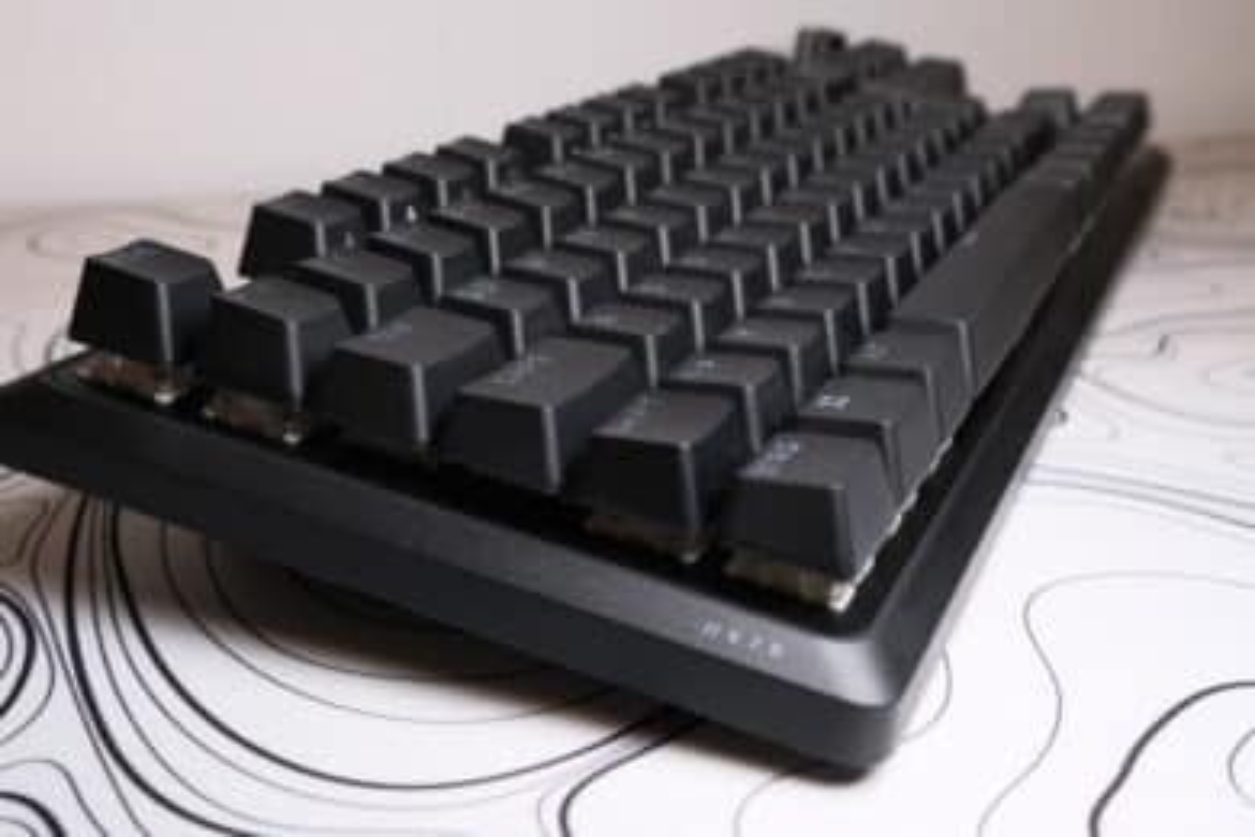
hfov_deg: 47.4
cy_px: 418
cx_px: 628
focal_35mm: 41
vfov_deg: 32.6
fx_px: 1429
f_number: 8
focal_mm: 27.1
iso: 1600
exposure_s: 1/100
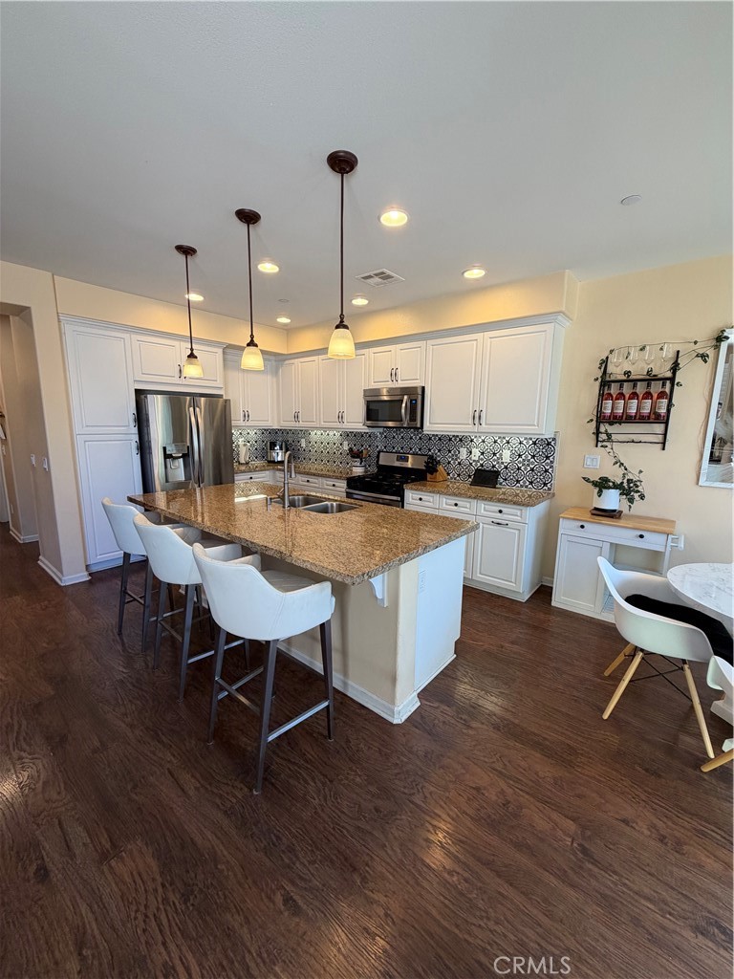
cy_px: 490
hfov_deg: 85.7
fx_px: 396
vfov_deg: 102.1
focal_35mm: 14
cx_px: 367
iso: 160
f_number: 2.2
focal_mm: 2.22
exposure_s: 1/120
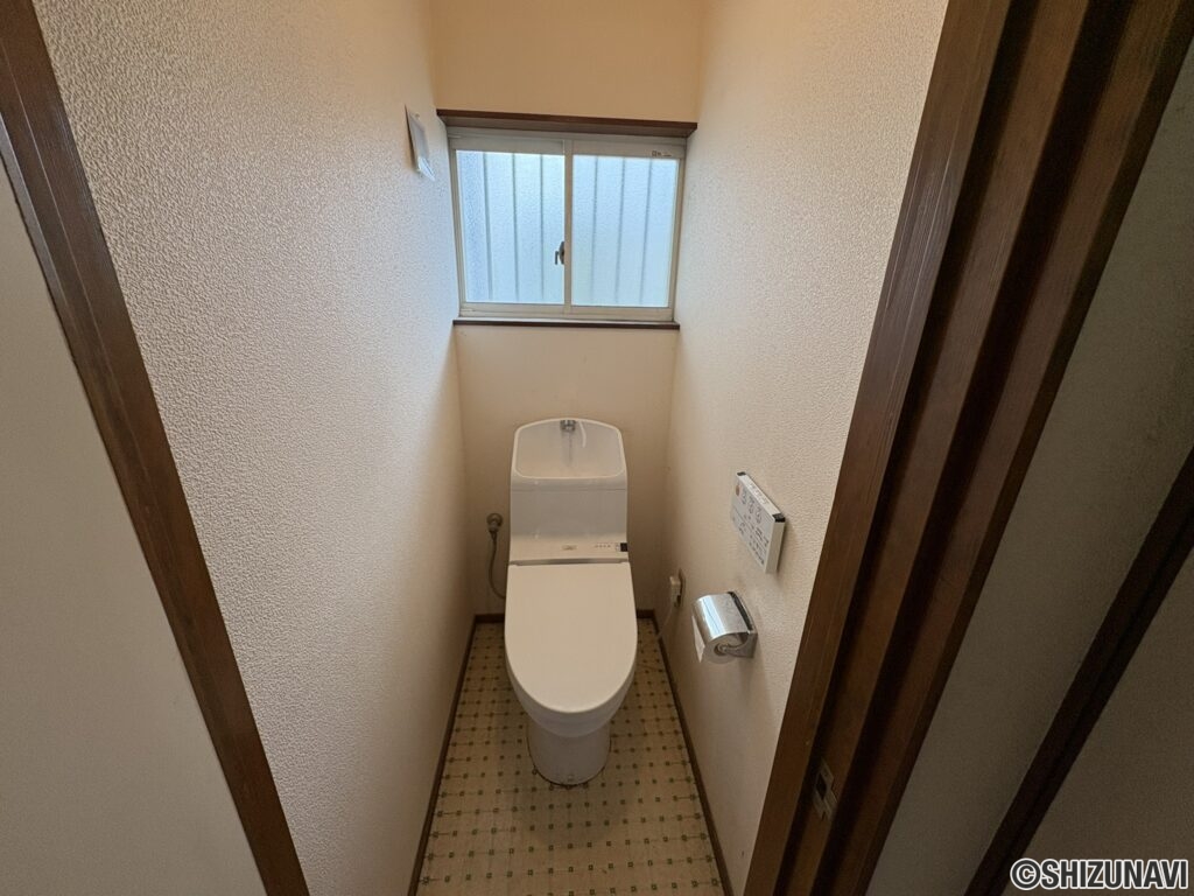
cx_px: 597
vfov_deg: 85.7
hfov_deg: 102.1
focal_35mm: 14
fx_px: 483
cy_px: 448
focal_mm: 2.22
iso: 160
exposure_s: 1/60
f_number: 2.2
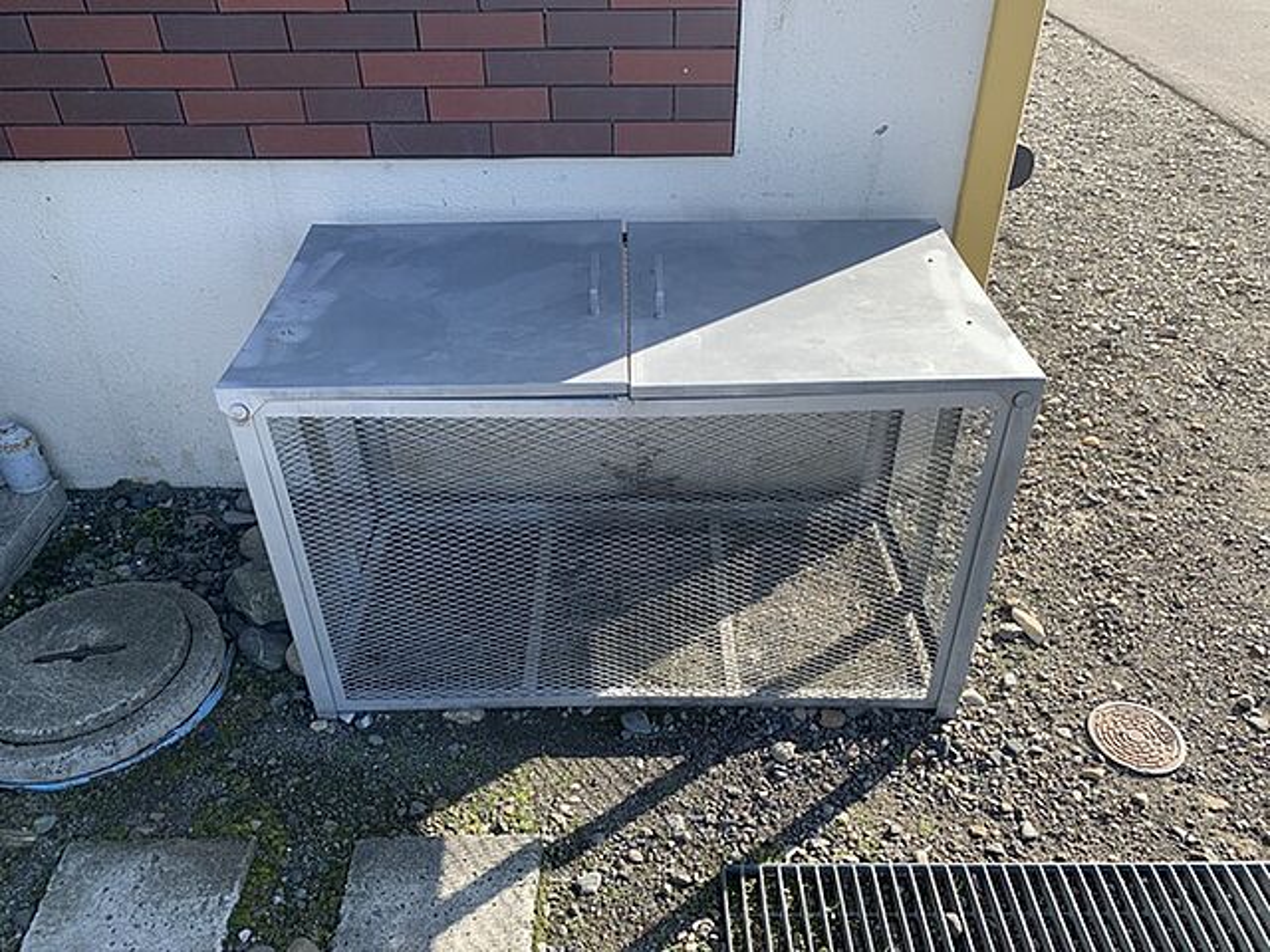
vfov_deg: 53.1
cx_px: 635
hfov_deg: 67.3
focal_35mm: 26
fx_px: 954
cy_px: 476
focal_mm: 4.25
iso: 25
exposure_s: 1/635
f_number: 1.8
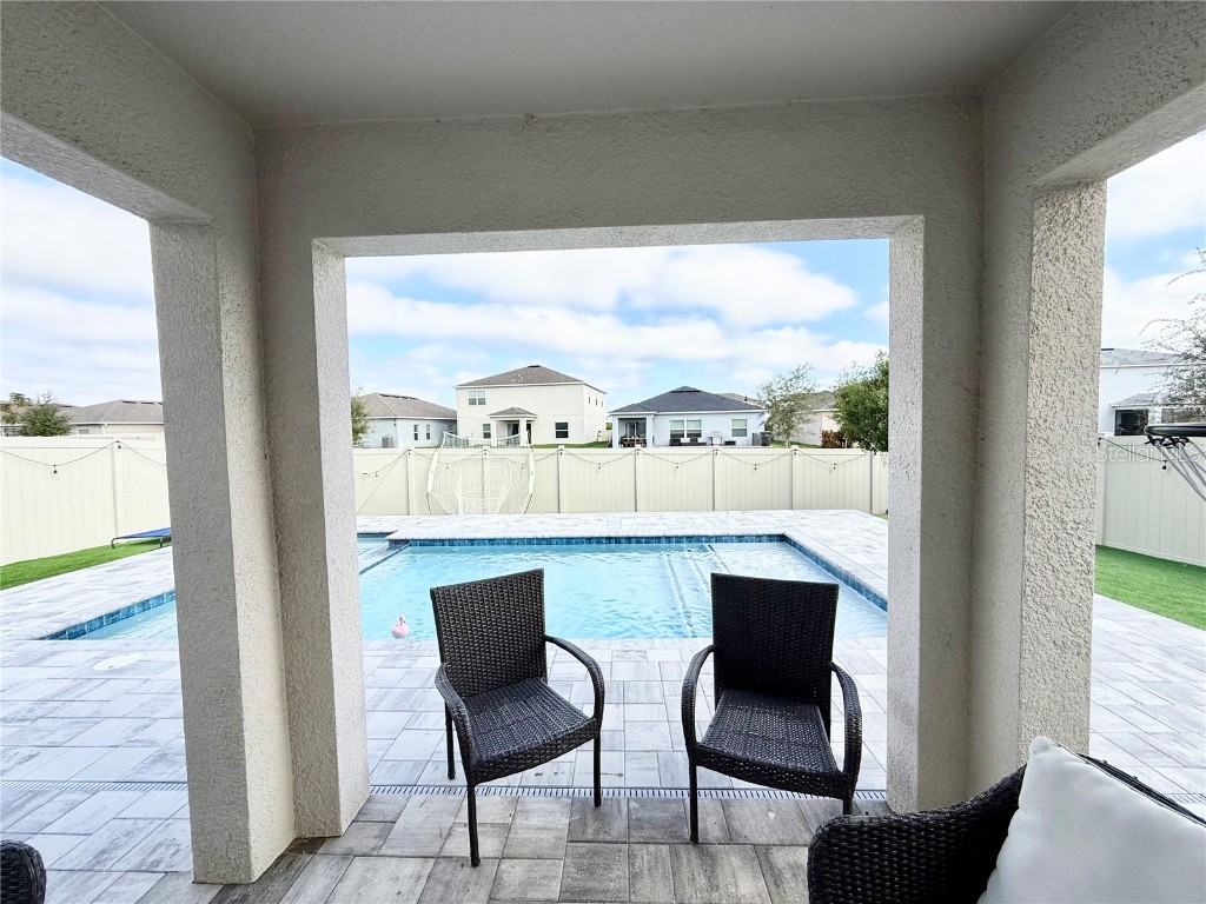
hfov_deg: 102.1
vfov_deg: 85.7
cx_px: 603
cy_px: 452
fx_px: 488
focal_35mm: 14
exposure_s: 1/1068
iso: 50
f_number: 2.2
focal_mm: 2.22
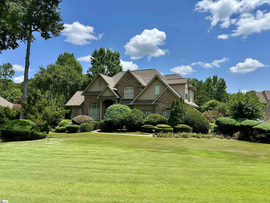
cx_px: 135
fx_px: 187
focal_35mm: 24
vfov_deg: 56.8
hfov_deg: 71.6
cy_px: 102
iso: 80
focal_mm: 6.86
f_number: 1.78
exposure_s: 1/4016
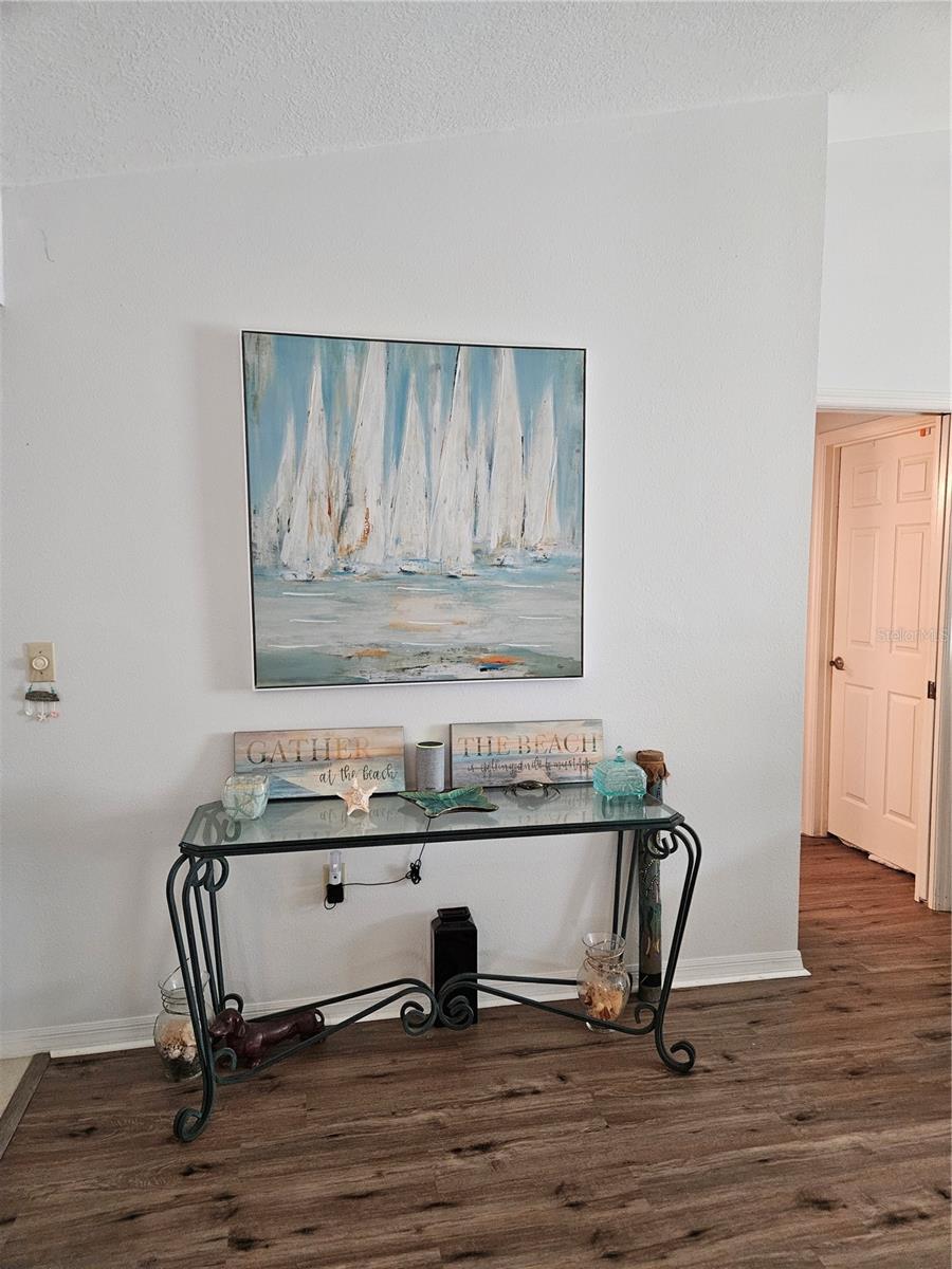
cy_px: 634
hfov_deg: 58.9
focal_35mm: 23
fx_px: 843
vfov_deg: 73.9
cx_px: 476
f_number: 1.8
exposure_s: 1/120
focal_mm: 5.4
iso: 800
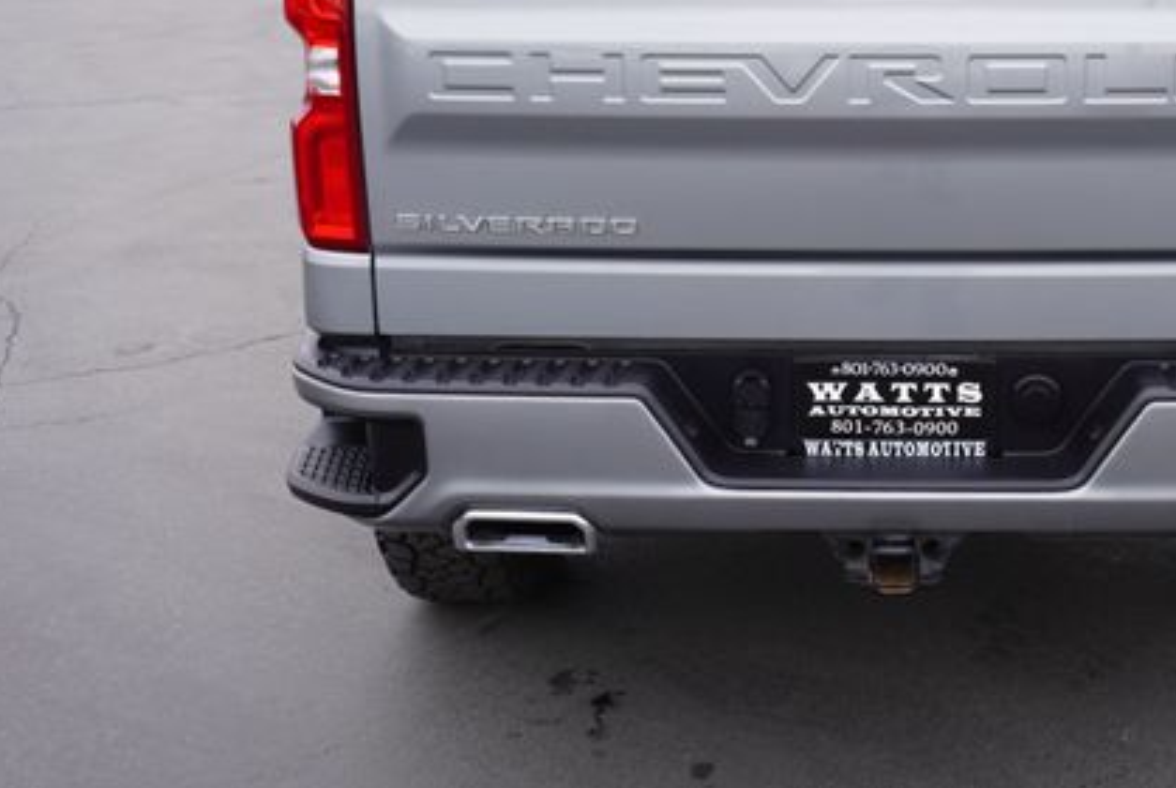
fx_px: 1726
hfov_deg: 36.7
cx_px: 883
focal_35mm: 53
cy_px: 194
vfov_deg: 25.4
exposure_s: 1/80
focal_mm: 23
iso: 100
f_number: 5
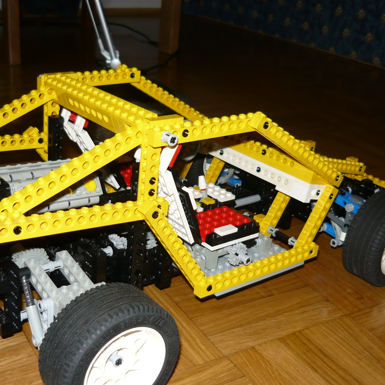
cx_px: 159
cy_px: 216
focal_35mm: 44
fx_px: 554
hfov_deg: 38.2
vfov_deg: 38.3
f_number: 2.8
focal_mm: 5.5
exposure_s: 1/30
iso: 100
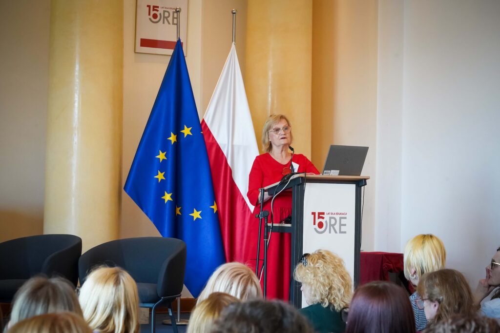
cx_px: 250
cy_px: 166
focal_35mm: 101
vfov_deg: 13.6
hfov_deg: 20.2
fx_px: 1403
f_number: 11
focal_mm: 101
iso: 8000
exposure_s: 1/100
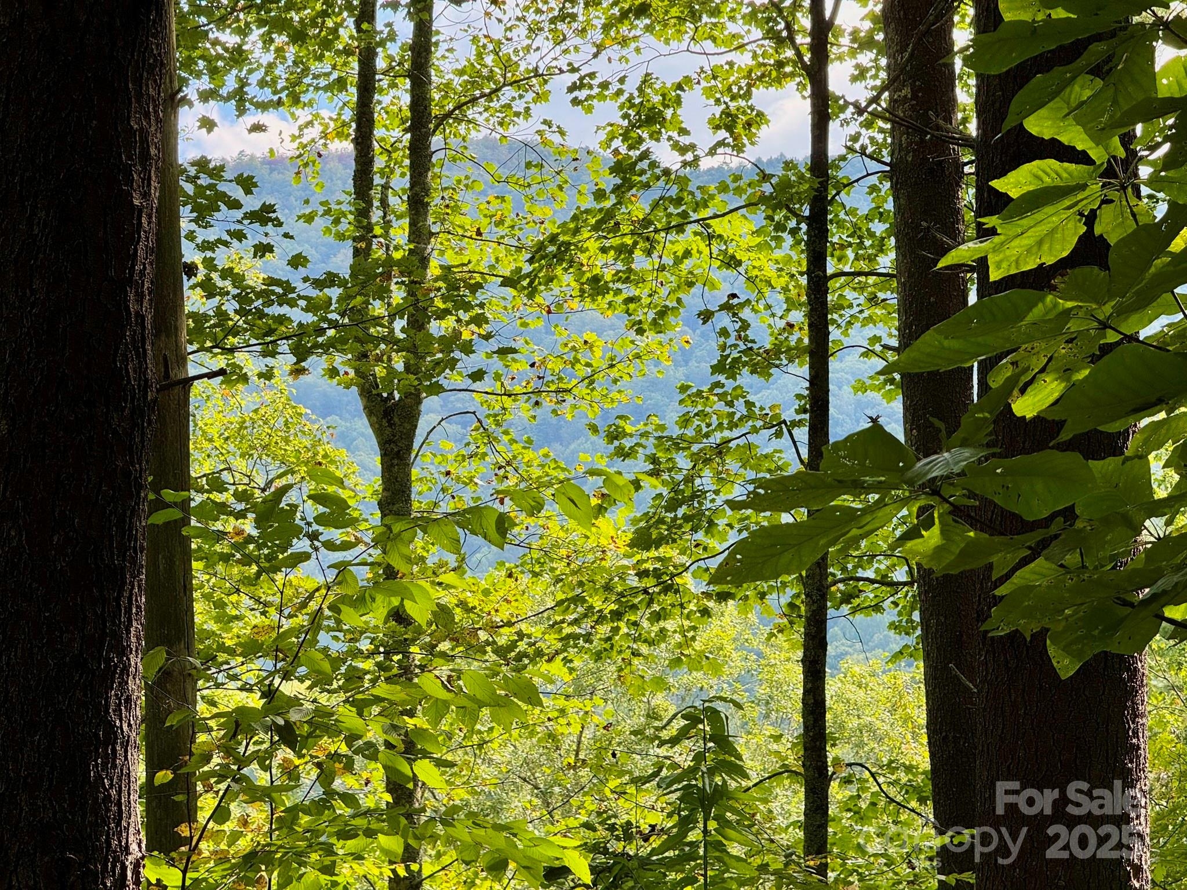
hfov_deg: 16.4
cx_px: 594
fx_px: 4115
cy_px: 445
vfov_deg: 12.3
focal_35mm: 120
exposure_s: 1/236
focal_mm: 15.66
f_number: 2.8
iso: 50
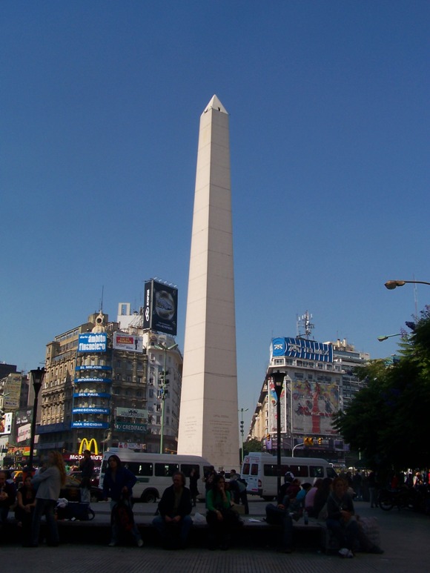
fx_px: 629
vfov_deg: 49.0
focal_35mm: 38
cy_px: 286
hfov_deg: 37.7
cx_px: 215
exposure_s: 1/400
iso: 80
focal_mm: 6.3
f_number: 8
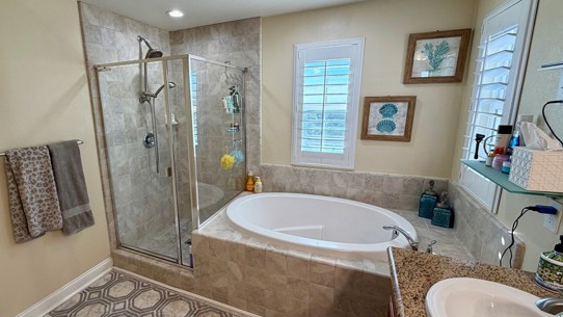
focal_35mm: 18
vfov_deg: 61.0
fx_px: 269
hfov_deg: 91.8
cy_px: 158
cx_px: 234
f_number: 2.2
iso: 64
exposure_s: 1/120
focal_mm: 2.22
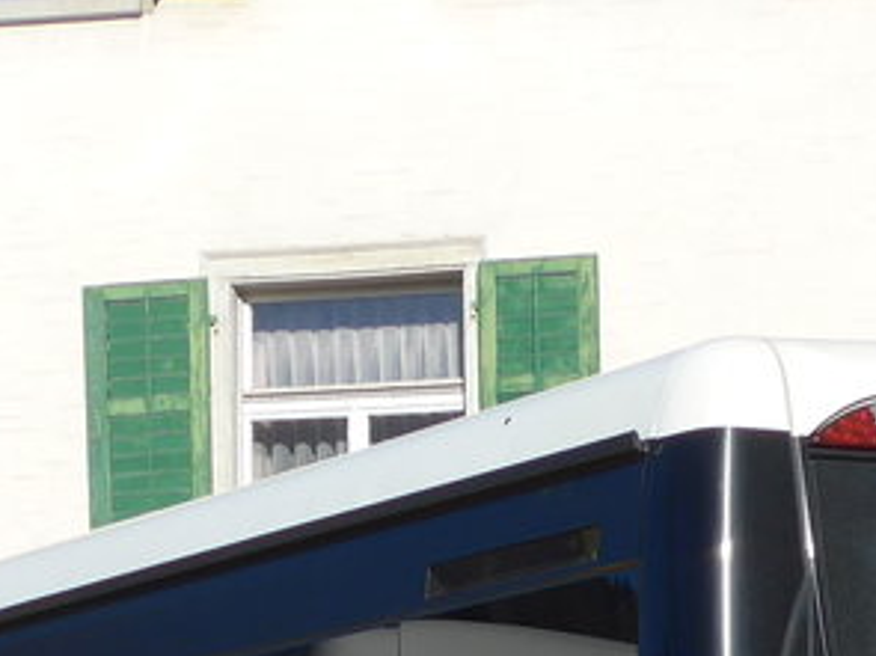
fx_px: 4528
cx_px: 567
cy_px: 1238
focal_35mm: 179
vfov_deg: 8.0
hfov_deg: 11.0
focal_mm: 9
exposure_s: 1/2000
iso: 80
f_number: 2.8
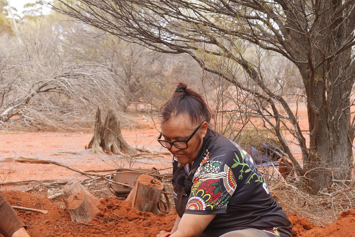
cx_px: 57
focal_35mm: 117
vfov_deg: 11.7
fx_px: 1154
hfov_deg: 17.3
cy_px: 153
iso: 200
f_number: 4.5
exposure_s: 1/320
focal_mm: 30
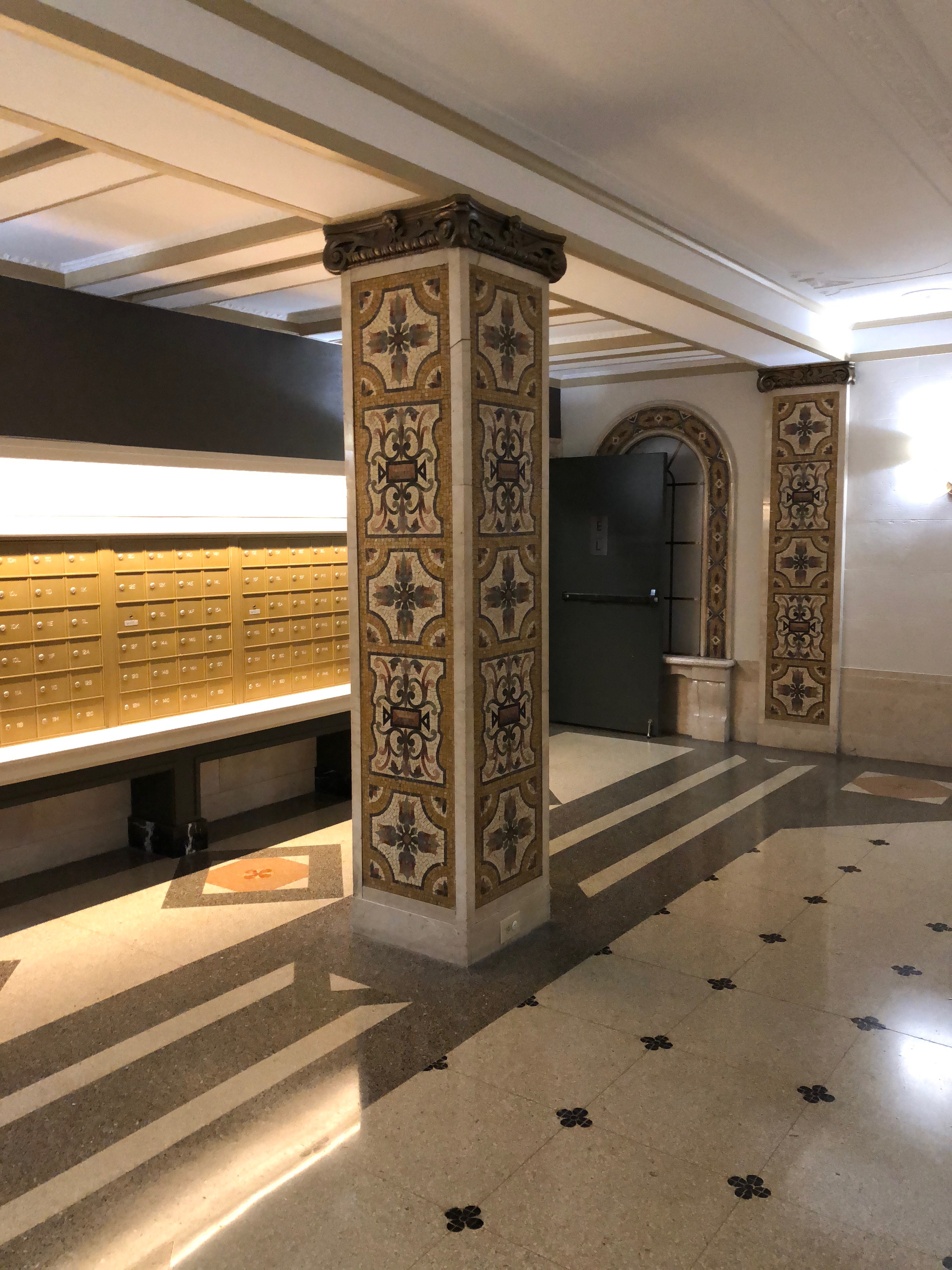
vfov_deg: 63.4
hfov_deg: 49.7
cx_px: 476
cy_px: 635
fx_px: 1027
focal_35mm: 28
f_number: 1.8
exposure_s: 1/30
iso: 400
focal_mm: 3.99
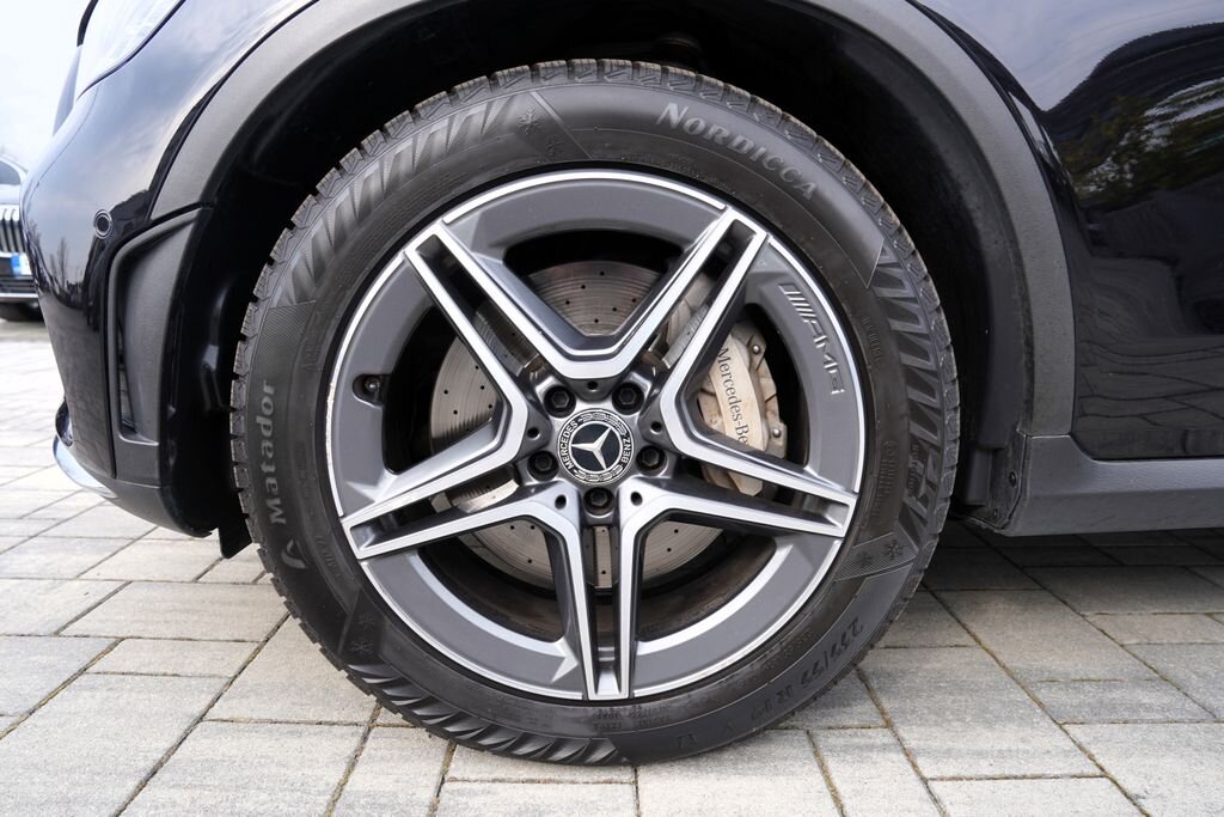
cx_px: 612
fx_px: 816
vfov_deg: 53.1
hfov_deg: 73.7
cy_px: 408
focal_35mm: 24
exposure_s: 1/125
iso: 100
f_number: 5.6
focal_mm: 24
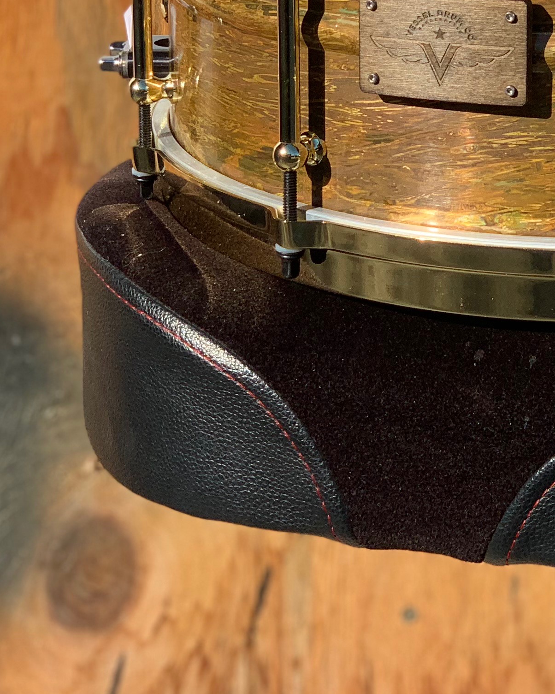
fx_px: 2792
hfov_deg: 11.3
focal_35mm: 136
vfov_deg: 14.0
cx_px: 368
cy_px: 53
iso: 16
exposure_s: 1/1261
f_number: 2.4
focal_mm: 6
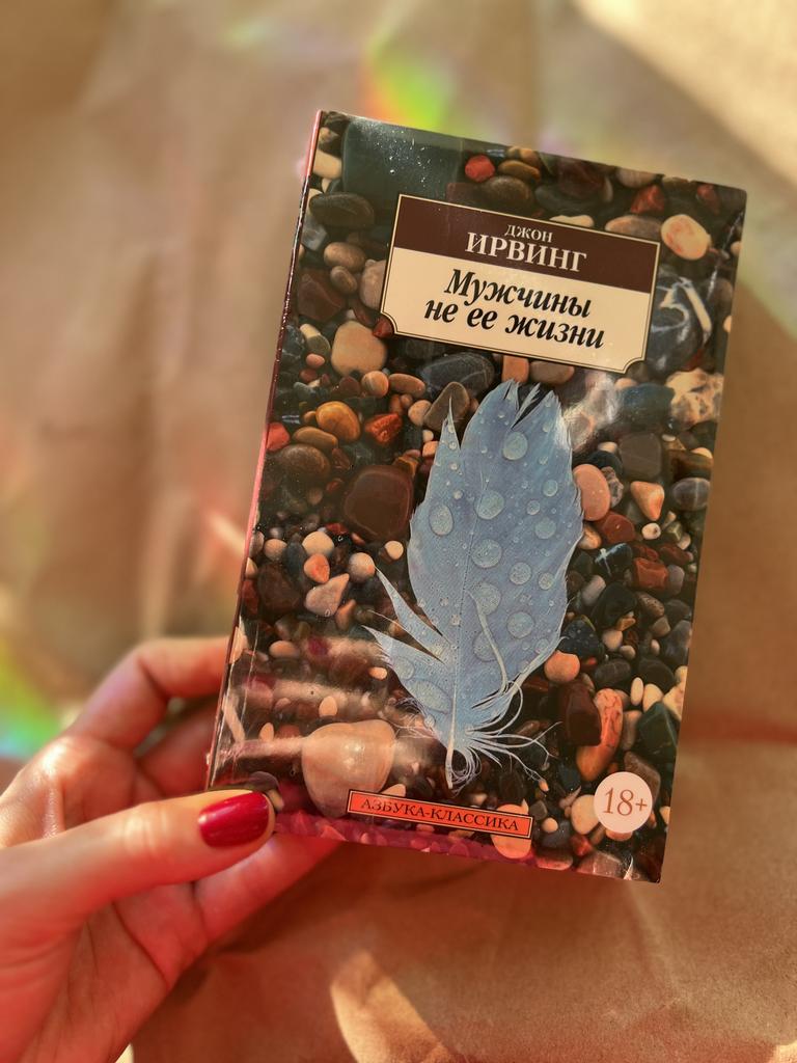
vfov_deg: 67.3
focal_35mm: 26
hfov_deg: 53.1
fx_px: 798
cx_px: 398
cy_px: 532
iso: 40
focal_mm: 5.7
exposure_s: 1/218
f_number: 1.5
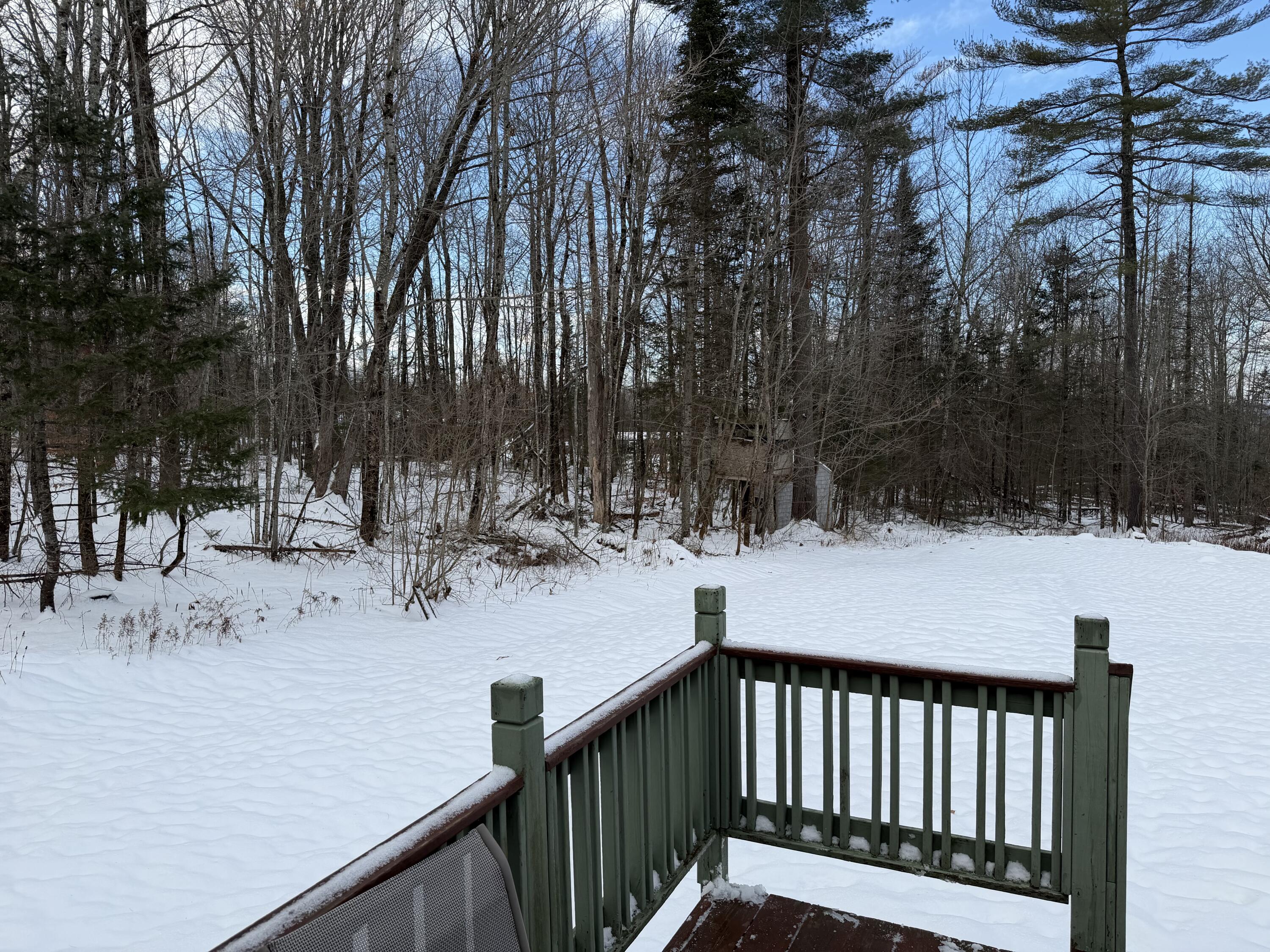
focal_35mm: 24
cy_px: 476
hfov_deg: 71.6
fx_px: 881
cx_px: 635
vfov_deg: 56.8
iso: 80
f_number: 1.78
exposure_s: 1/2232
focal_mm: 6.76
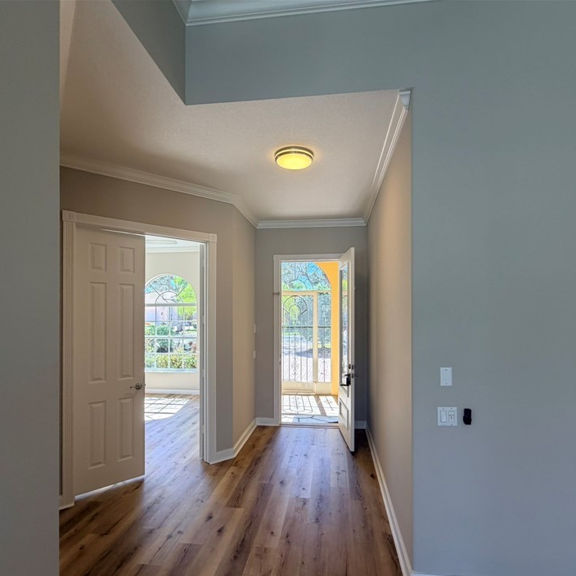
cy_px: 313
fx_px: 339
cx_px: 298
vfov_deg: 80.5
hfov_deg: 80.7
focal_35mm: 18
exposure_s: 1/120
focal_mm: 2.22
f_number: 2.2
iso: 80
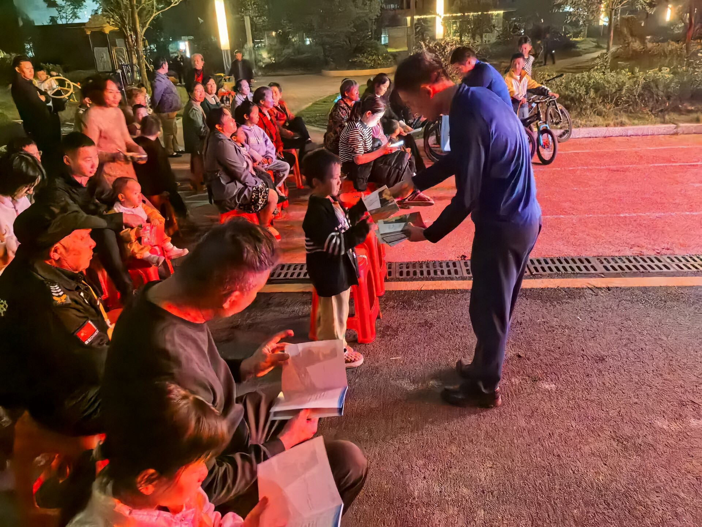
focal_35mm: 27
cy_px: 264
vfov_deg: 51.4
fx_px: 548
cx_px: 351
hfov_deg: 65.3
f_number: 1.9
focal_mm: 5.52
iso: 5000
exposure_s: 1/40
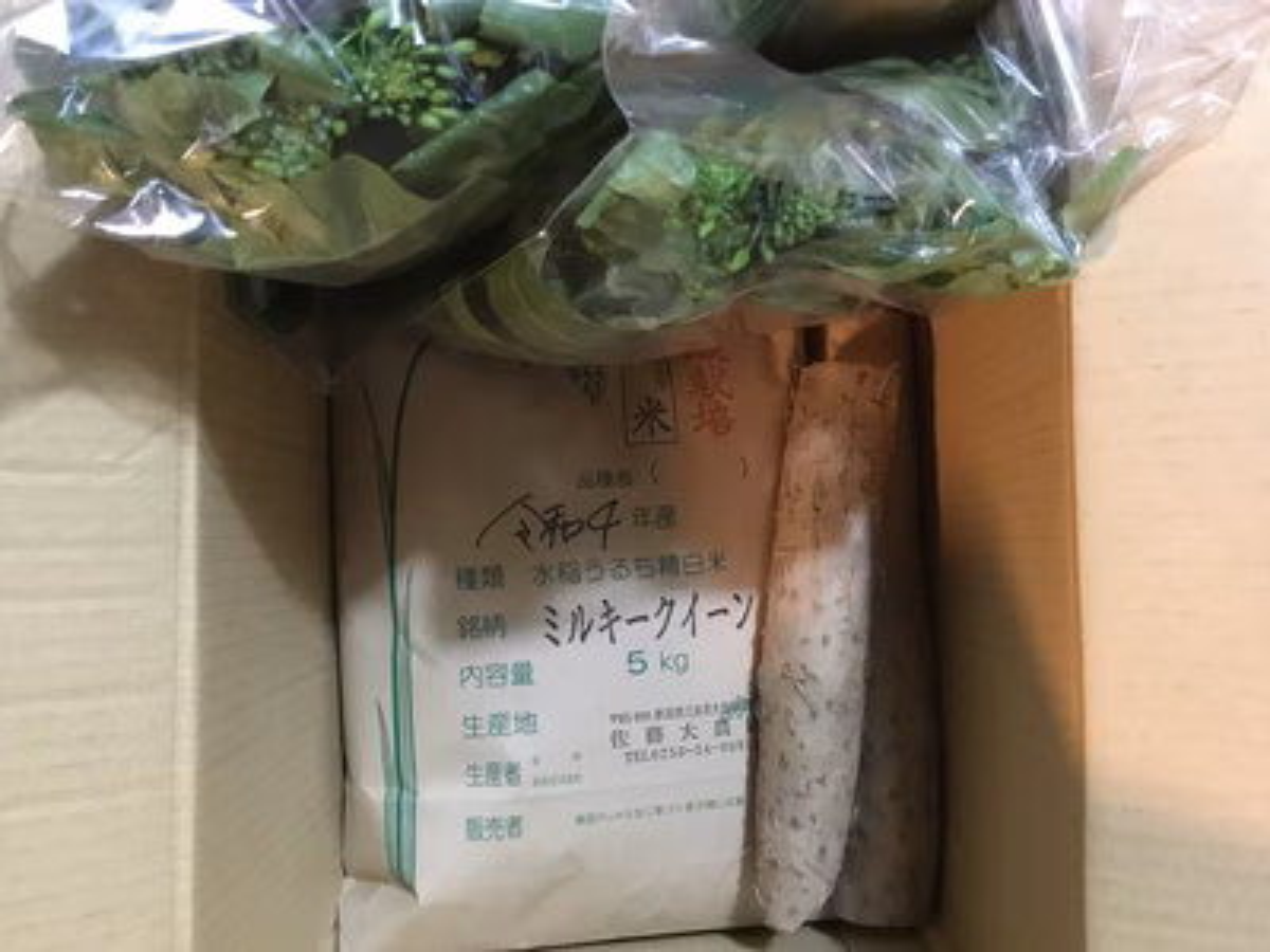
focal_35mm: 31
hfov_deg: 58.4
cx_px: 635
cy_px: 476
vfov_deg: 45.4
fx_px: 1137
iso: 400
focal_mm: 3.3
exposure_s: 1/15
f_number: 2.4
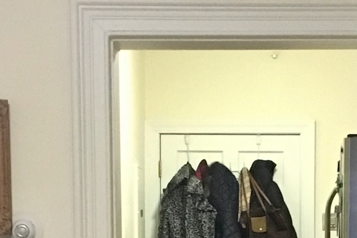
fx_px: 1398
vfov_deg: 9.4
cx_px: 288
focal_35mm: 141
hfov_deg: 14.5
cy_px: 377
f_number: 2.2
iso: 400
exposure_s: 1/15
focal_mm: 4.15
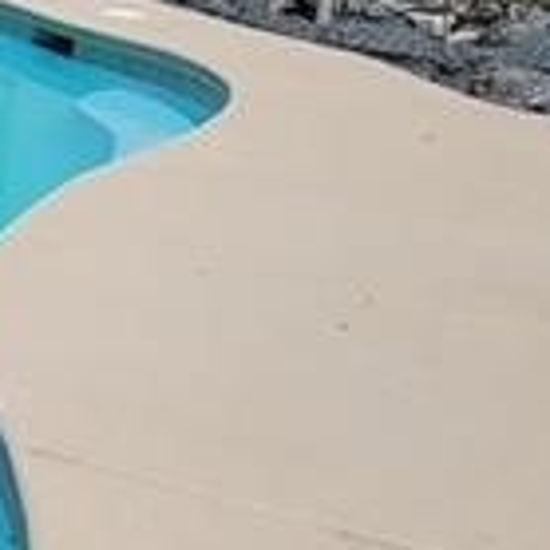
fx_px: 1186
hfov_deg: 18.1
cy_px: 261
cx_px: -538
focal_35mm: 66
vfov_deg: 26.1
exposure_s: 1/4054
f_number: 2.2
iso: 64
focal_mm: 2.2
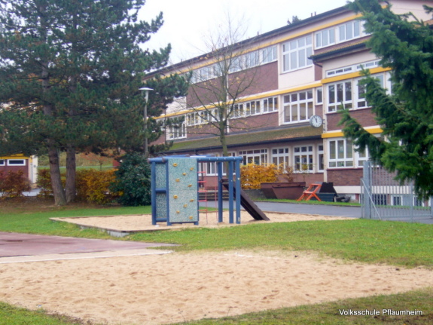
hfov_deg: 29.4
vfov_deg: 22.2
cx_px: 216
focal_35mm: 66
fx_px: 825
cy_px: 162
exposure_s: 1/60
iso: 80
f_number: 3.9
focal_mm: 10.9
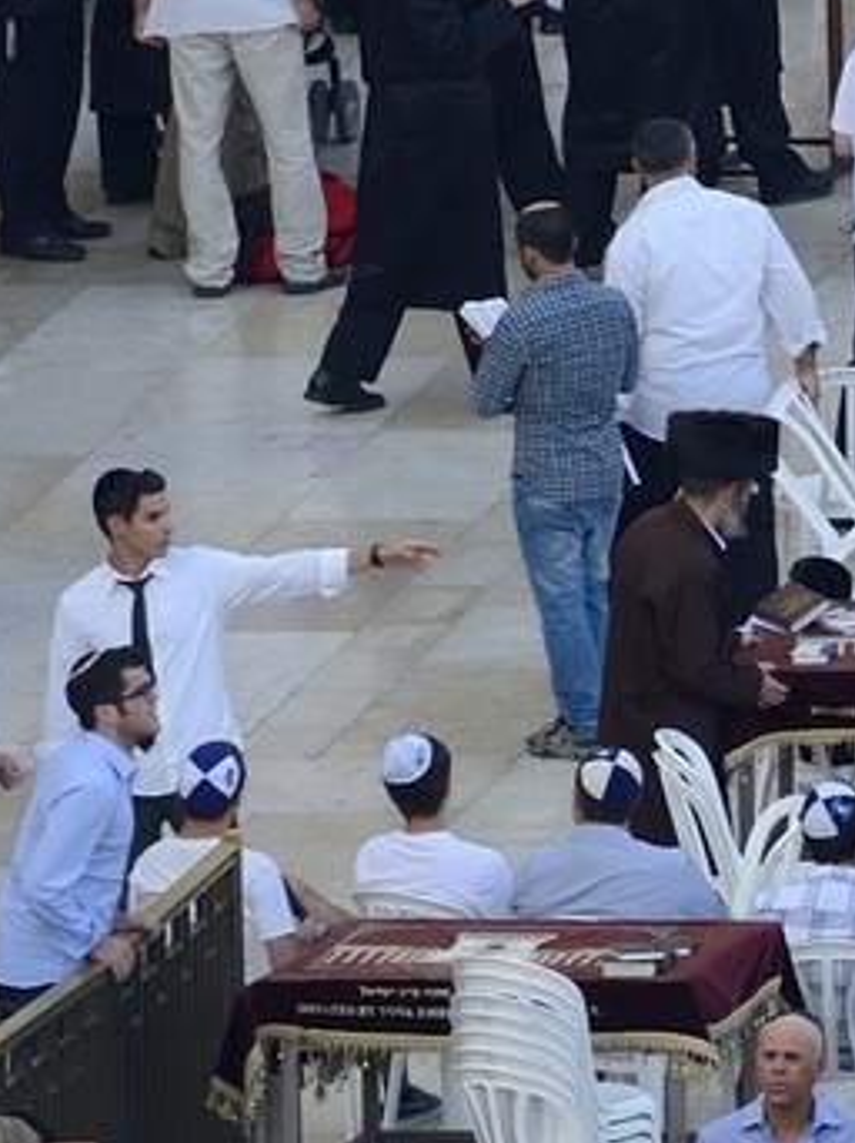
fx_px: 29677
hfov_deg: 1.6
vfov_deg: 2.2
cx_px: 2495
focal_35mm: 900
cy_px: -628
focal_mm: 200
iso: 800
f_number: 8
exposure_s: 1/200
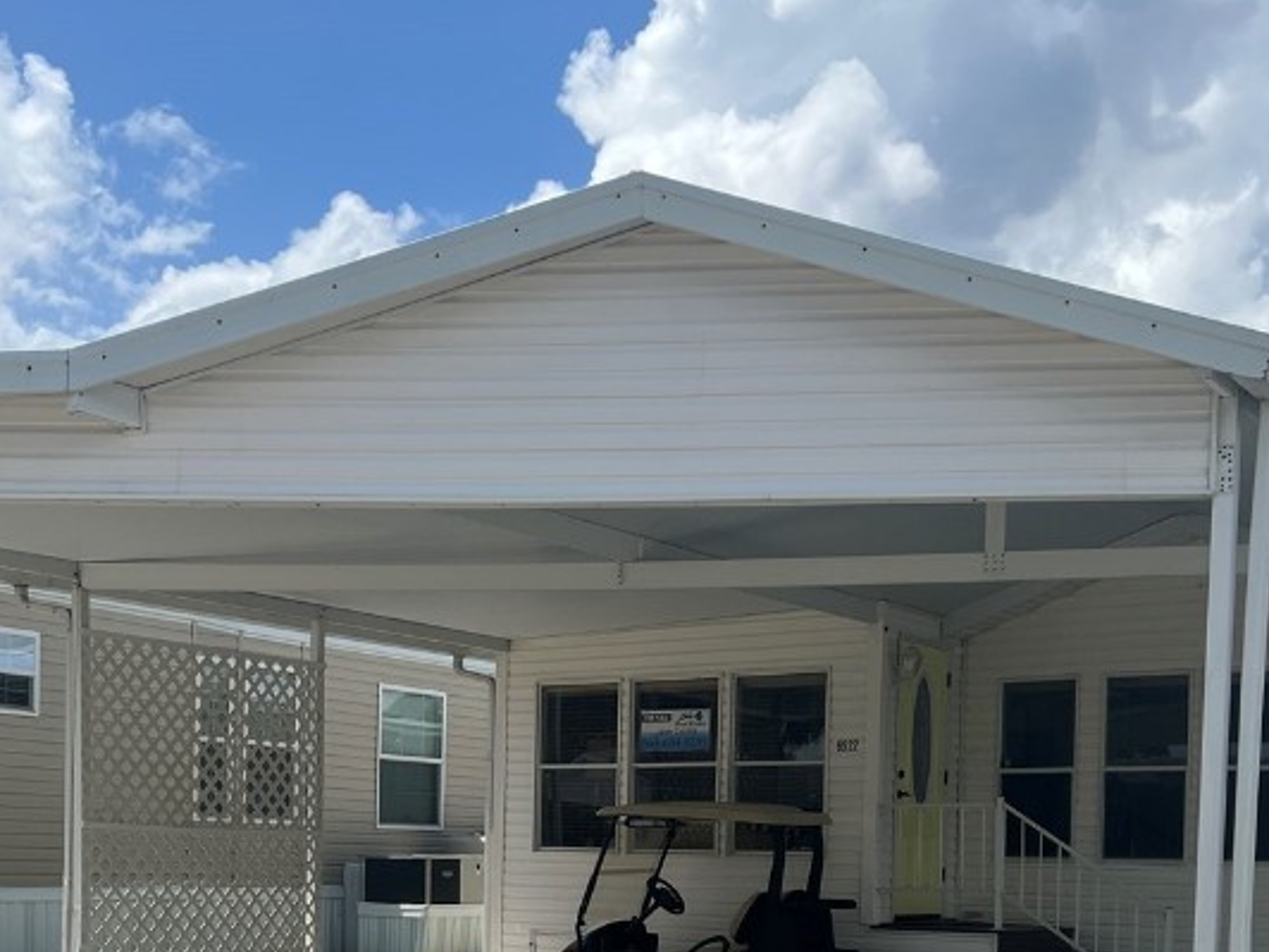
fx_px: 1833
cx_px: 453
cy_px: 895
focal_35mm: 50
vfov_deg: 27.8
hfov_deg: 37.9
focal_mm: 5.7
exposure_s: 1/5319
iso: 50
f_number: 1.5
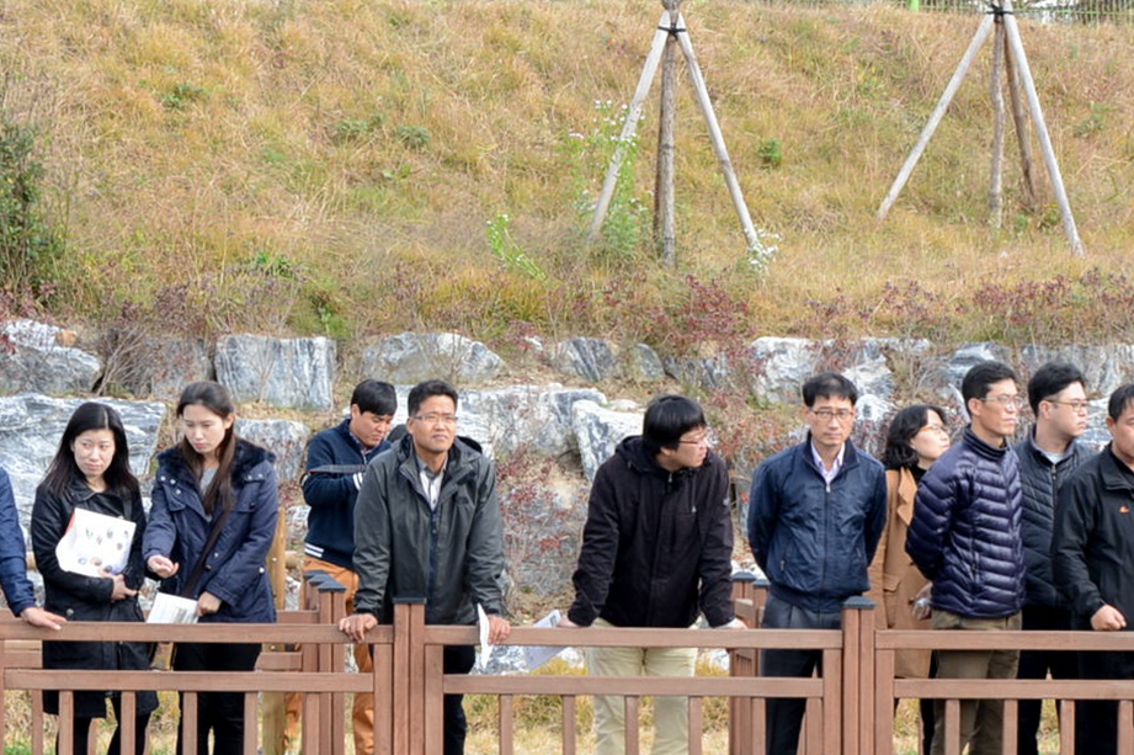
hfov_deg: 7.3
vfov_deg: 4.9
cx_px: 701
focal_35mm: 281
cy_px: 648
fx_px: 8846
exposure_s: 1/200
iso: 800
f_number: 10
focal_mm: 105
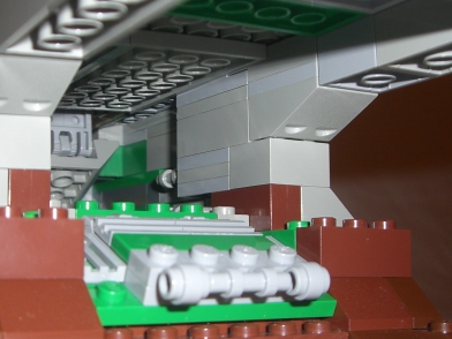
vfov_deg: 23.6
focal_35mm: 62
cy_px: 211
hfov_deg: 30.9
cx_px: 135
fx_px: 810
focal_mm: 6.2
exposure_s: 1/60
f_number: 2.7
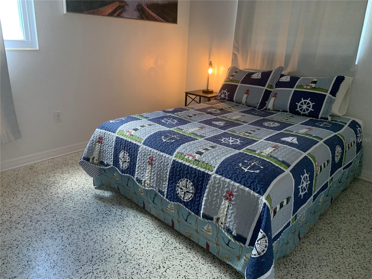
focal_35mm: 26
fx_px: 279
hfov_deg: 67.3
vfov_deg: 53.1
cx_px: 186
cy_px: 140
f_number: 1.8
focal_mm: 4.25
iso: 320
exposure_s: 1/60
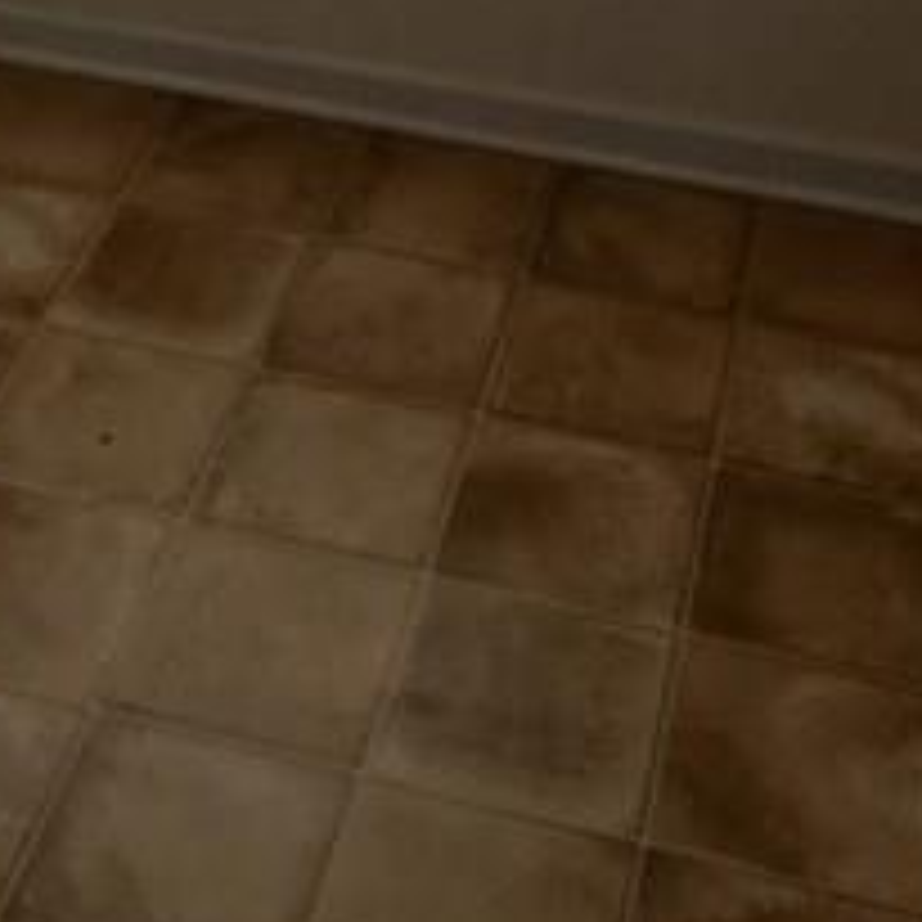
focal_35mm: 80
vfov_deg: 19.4
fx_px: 2411
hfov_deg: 21.6
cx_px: 297
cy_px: -382
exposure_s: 1/447
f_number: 2.2
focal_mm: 4.15
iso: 25
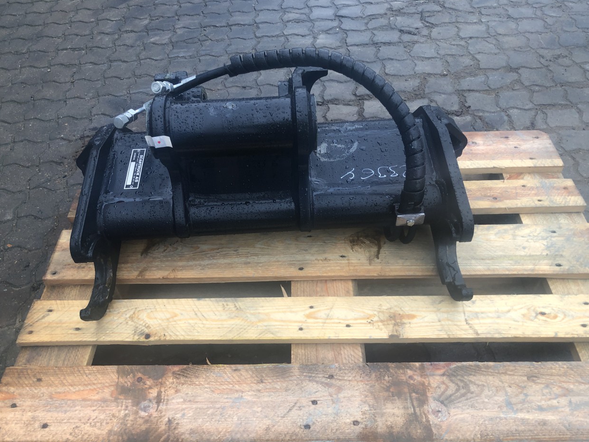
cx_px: 289
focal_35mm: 29
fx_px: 493
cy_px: 216
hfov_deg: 61.7
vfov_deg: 48.2
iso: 64
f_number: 1.8
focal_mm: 3.99
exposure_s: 1/120
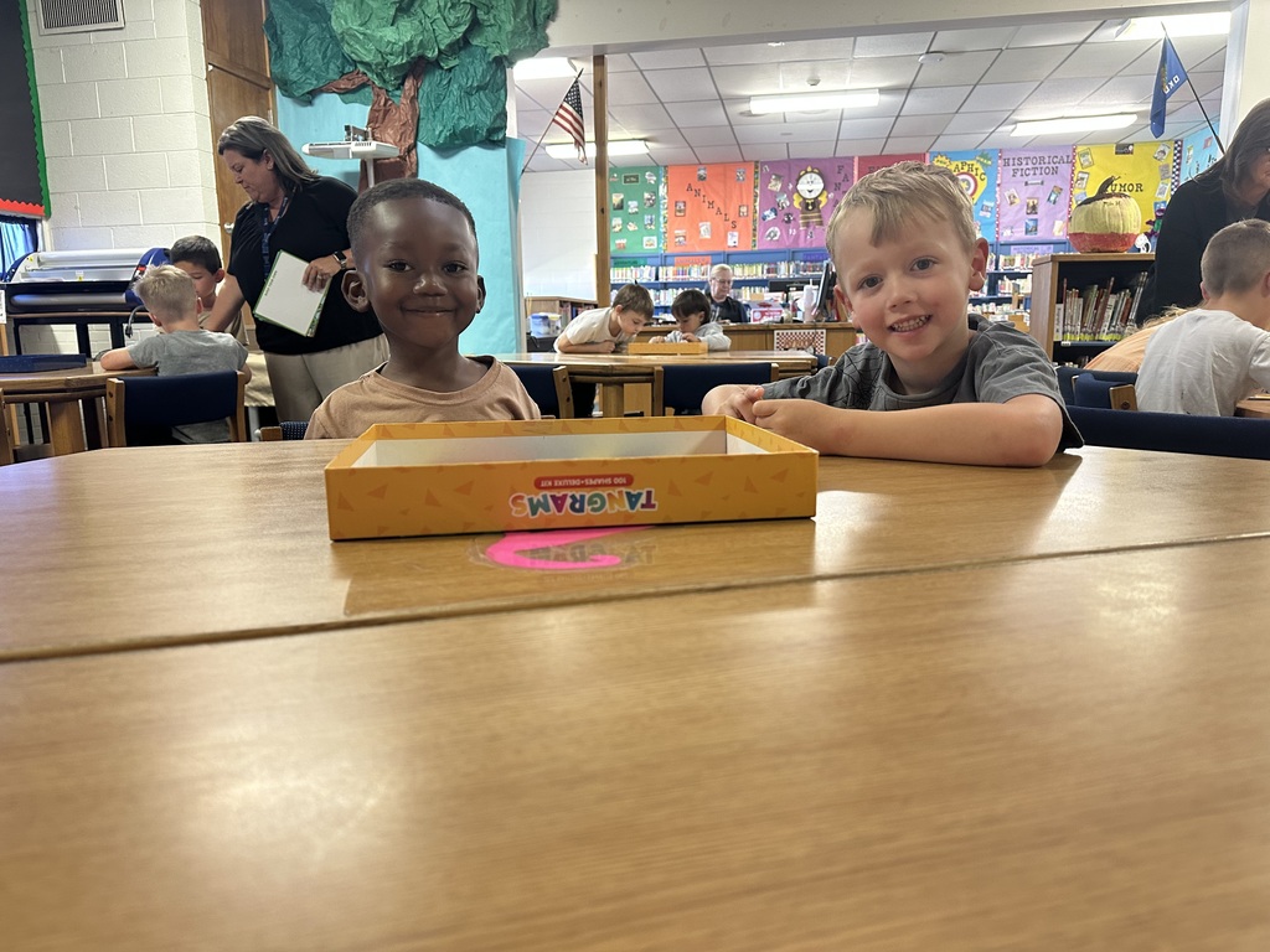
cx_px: 635
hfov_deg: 71.6
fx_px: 881
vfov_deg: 56.8
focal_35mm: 24
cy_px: 476
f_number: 1.78
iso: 250
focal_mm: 6.86
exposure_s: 1/60
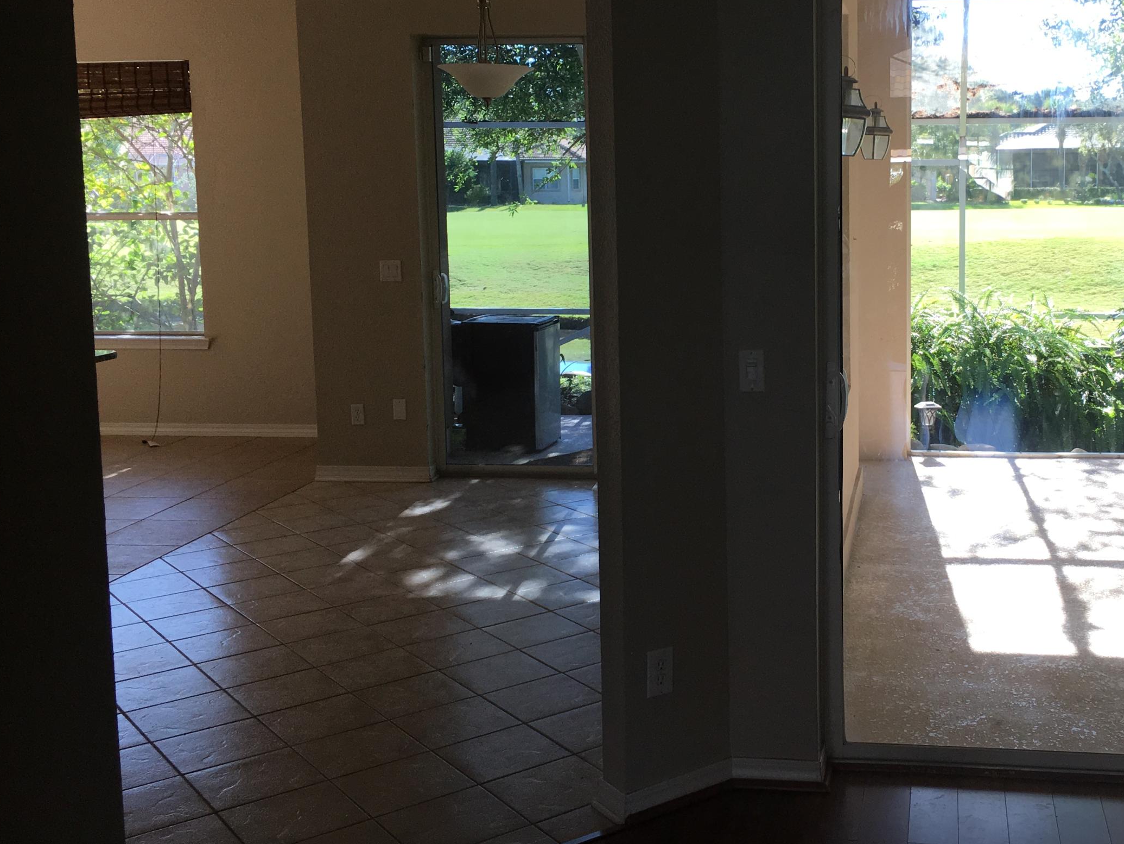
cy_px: 337
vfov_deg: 34.2
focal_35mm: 42
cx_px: 789
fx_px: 1364
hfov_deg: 43.8
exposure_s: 1/120
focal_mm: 4.15
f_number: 2.2
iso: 32
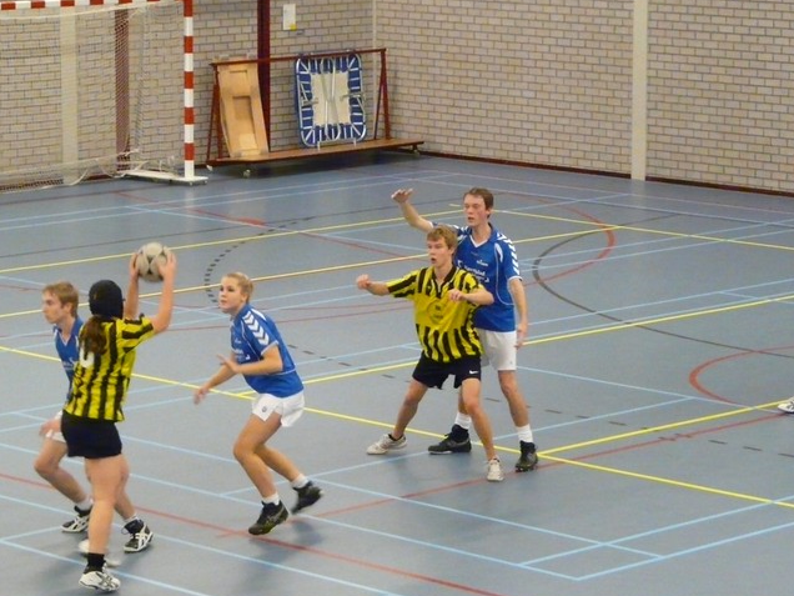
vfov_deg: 10.6
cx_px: 358
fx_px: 3211
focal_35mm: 140
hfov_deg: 14.1
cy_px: 254
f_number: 3.6
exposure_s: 1/60
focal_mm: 14.3
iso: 800
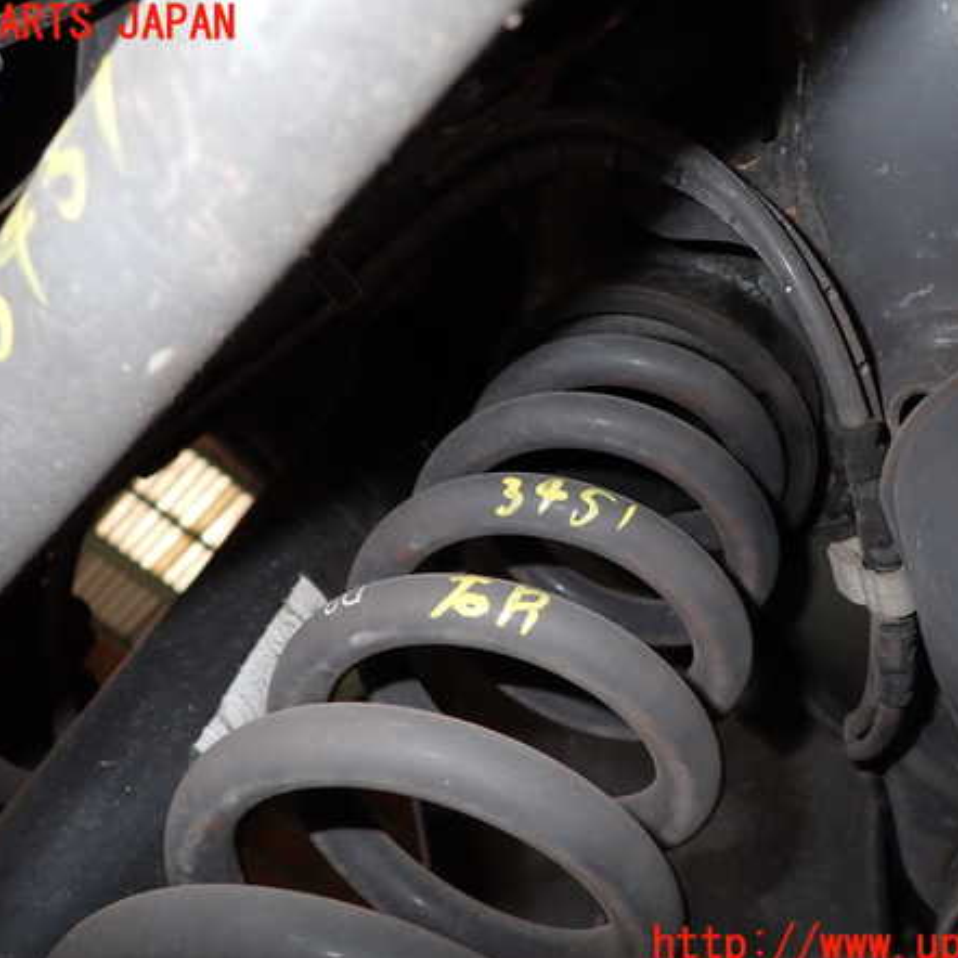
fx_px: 939
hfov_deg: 54.0
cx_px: 492
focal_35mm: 30
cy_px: 486
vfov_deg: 54.0
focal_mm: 4.5
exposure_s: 1/30
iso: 200
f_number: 5.6
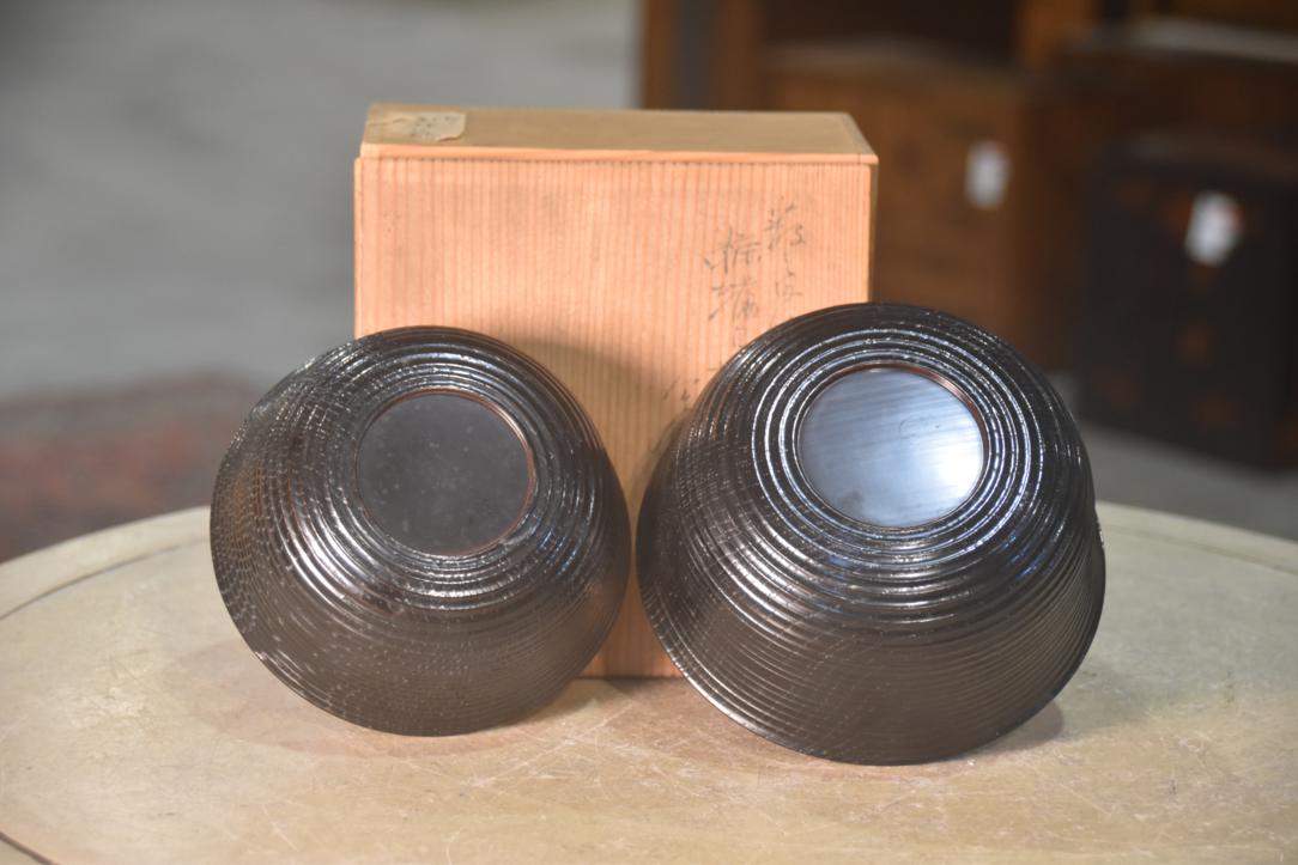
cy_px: 432
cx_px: 649
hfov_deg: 18.2
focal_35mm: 112
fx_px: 4057
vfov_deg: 12.2
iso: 1100
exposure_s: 1/60
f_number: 5.3
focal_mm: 75
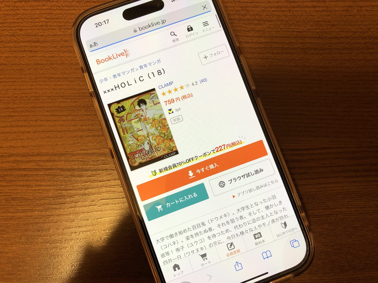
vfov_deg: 49.7
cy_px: 142
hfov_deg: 63.4
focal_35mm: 28
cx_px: 189
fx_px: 306
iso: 32
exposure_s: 1/20
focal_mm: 3.99
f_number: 1.8
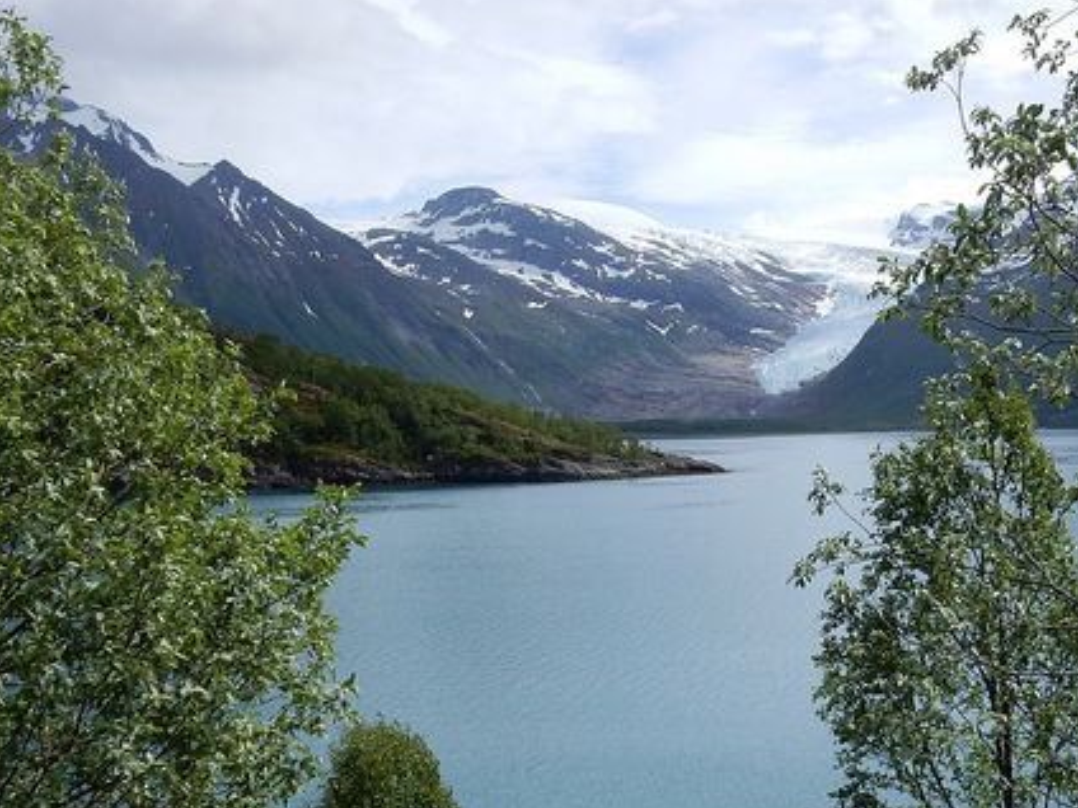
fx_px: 1588
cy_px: 470
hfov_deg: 37.4
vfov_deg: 28.5
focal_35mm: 51
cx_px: 613
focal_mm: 6.4
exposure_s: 1/1600
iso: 125
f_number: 4
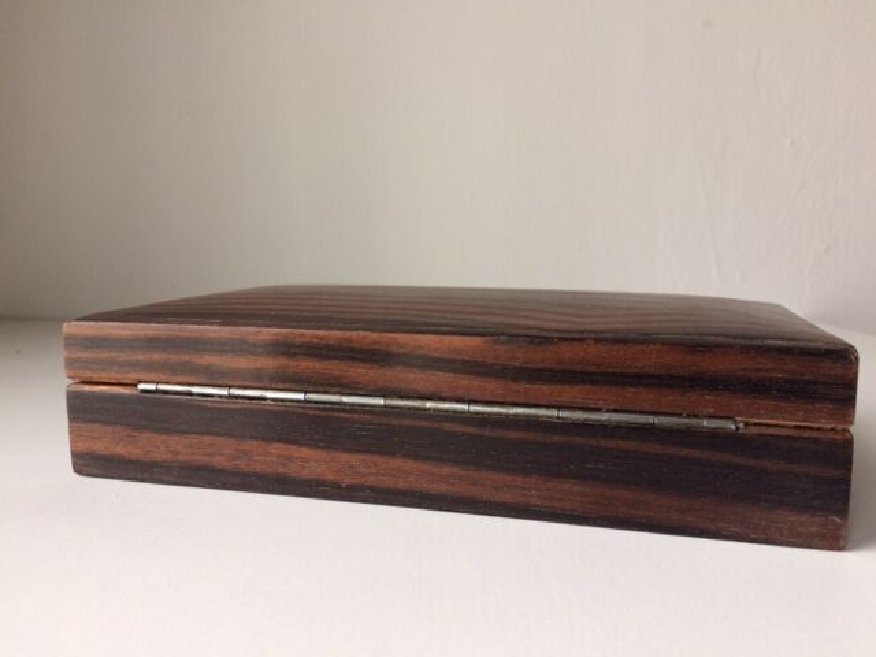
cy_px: 328
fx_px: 734
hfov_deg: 61.7
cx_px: 438
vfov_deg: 48.2
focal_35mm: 29
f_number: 2.2
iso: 32
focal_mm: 4.15
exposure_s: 1/33
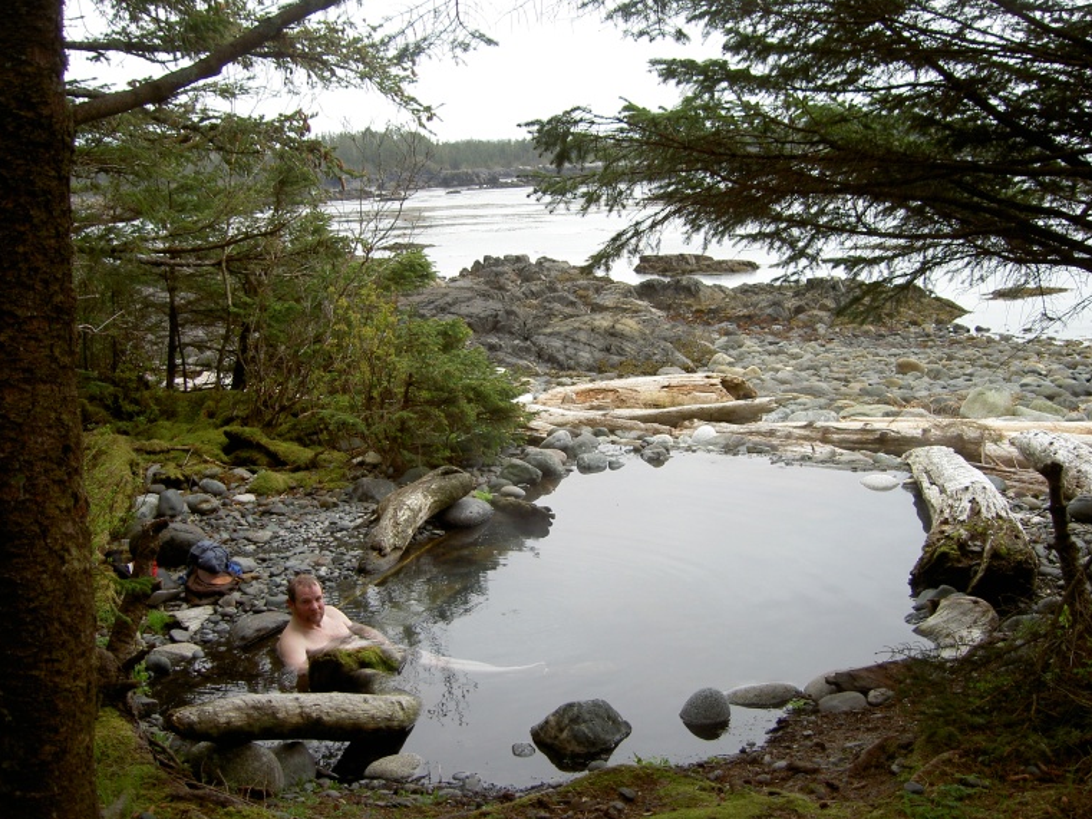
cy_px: 422
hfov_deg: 45.8
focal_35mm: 41
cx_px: 541
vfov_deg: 35.1
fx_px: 1294
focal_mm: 8
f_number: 2.8
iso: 50
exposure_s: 1/160
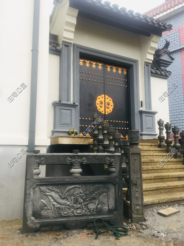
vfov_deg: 61.7
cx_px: 92
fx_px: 206
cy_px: 123
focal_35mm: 29
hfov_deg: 48.2
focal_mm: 4.15
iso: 32
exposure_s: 1/33
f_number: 2.2
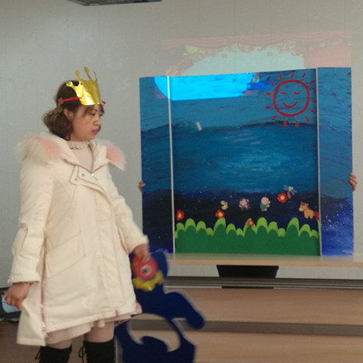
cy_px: 182
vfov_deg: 29.6
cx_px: 191
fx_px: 688
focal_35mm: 58
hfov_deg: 29.5
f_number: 2
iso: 100
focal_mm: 4.04
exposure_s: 1/33.3
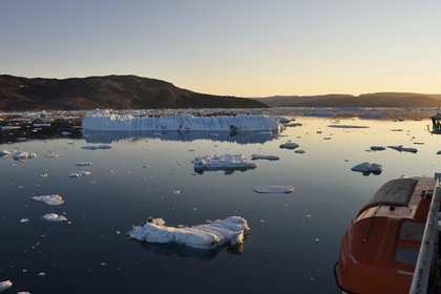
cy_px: 147
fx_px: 355
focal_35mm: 29
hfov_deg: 63.7
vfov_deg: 45.0
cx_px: 220
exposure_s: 1/250
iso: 200
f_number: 10
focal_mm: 29
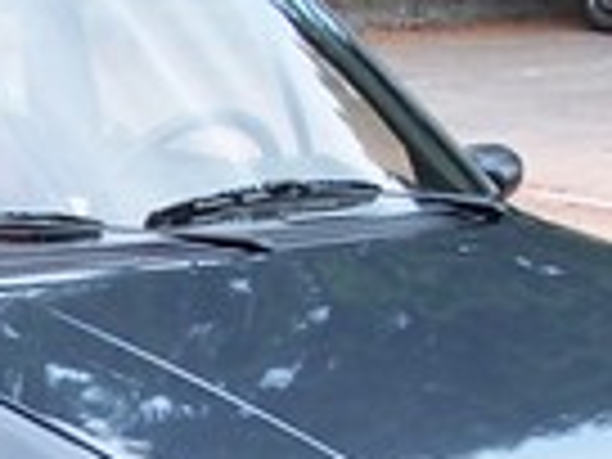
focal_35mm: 179
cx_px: -99
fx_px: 3165
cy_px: 477
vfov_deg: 8.2
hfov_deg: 10.9
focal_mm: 6.3
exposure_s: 1/250
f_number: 2.8
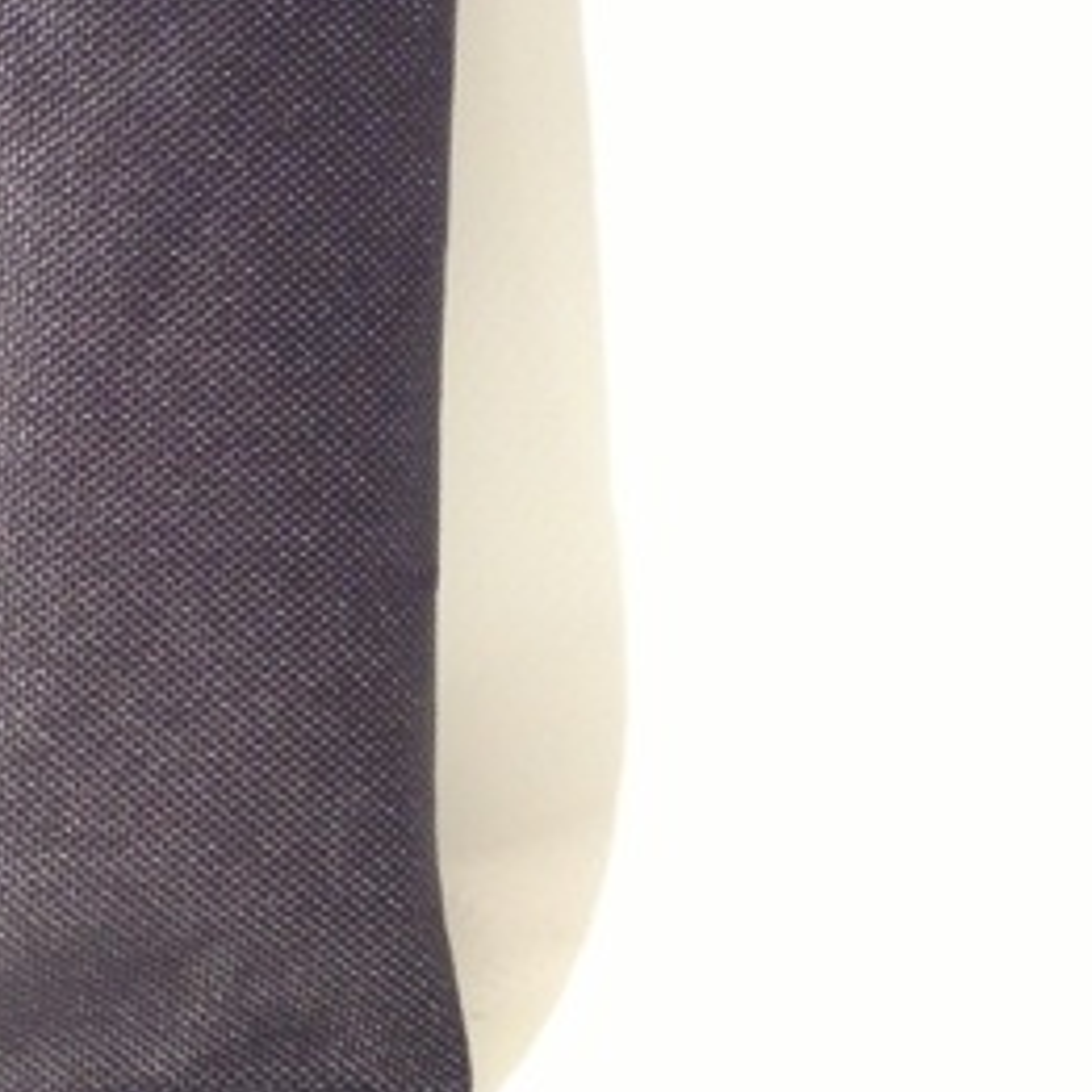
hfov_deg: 25.0
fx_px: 2391
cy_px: 460
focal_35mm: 67
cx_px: 126
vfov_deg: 25.7
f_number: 2.4
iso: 320
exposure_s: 1/20
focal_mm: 4.13
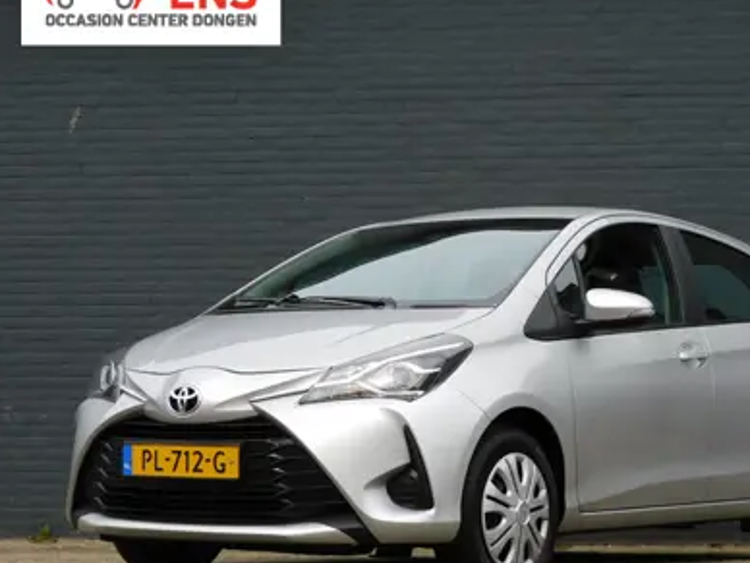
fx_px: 2145
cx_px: 456
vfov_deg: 14.9
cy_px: 288
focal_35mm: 99
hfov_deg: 19.8
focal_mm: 14.3
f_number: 4.5
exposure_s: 1/500
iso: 125
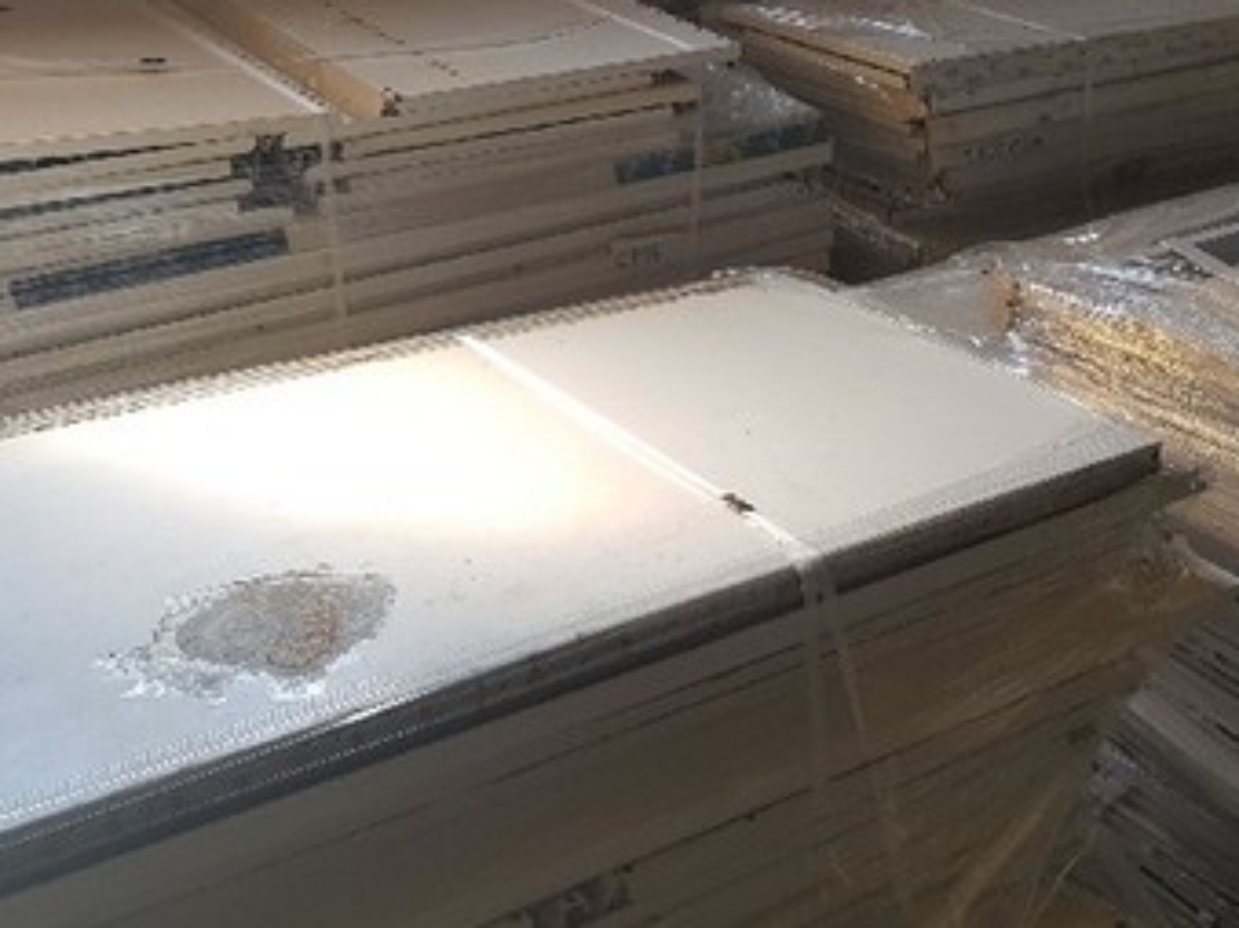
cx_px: 804
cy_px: 530
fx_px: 1646
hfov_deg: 40.8
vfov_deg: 31.5
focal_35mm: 46
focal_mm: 4.2
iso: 50
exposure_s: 1/50
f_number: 1.7
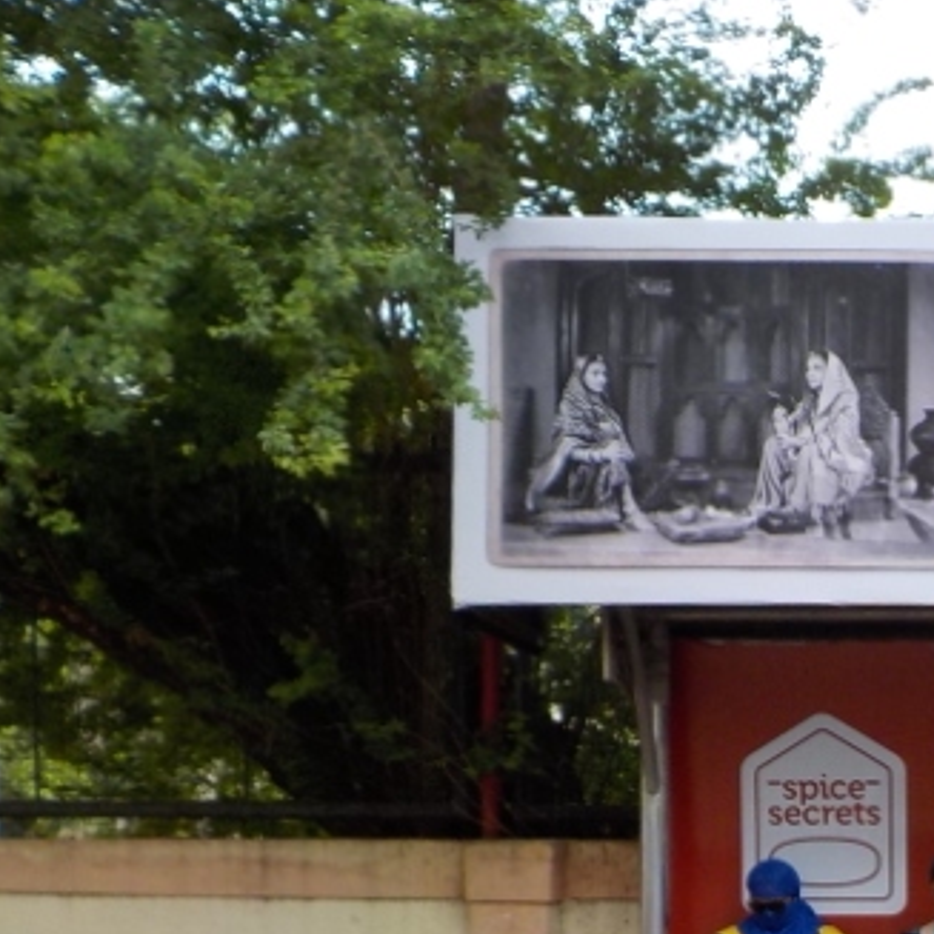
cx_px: 1160
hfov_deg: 19.5
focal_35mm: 83
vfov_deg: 20.2
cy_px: 960
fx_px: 2534
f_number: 3.3
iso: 125
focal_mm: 4.1
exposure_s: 1/320
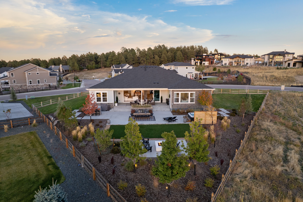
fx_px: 185
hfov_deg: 78.6
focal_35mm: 22
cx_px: 152
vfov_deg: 57.2
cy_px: 101
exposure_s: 1/120
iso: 100
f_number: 2.8
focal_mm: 8.38
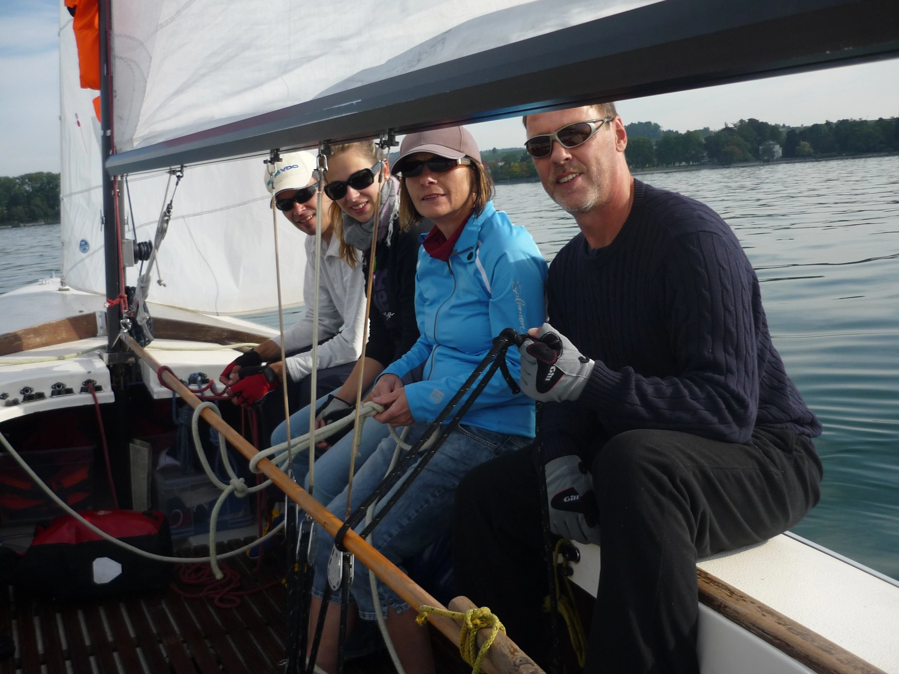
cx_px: 450
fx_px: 857
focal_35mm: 33
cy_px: 337
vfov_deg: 42.9
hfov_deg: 55.4
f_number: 8
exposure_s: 1/160
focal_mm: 5.5
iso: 100
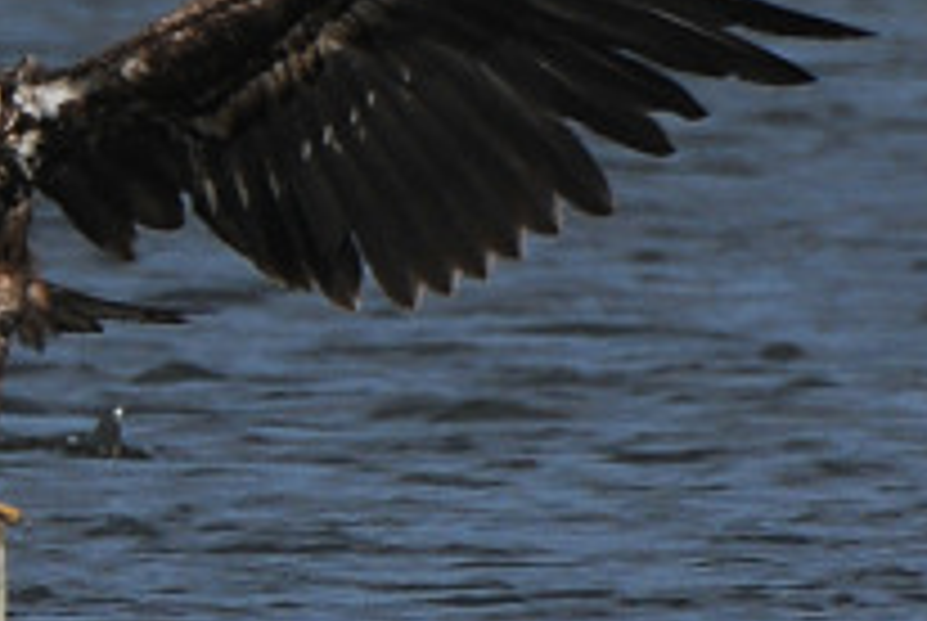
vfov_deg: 0.6
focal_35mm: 2400
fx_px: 61888
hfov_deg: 0.9
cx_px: -94
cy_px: 153
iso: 200
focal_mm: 550
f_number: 7.1
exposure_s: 1/1600
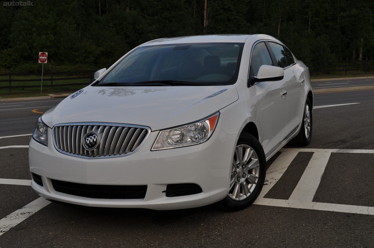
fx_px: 529
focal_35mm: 51
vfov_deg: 26.4
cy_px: 124
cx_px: 187
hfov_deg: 38.9
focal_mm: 34
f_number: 8
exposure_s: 1/250
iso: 200
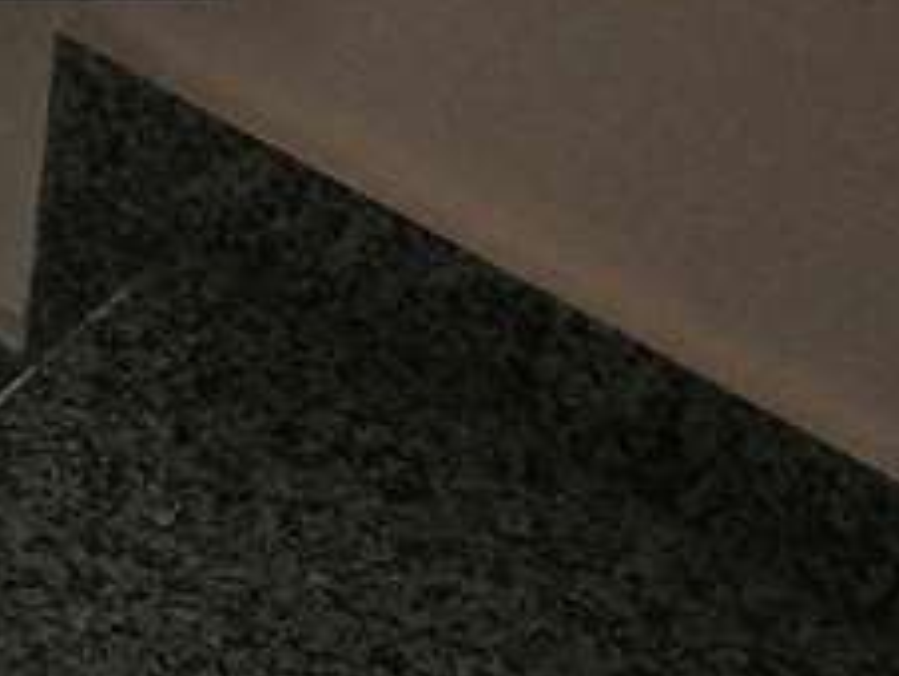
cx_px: -1297
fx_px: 4654
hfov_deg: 9.7
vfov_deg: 7.6
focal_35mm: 179
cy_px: -1123
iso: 64
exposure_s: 1/50
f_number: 1.8
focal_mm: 3.95
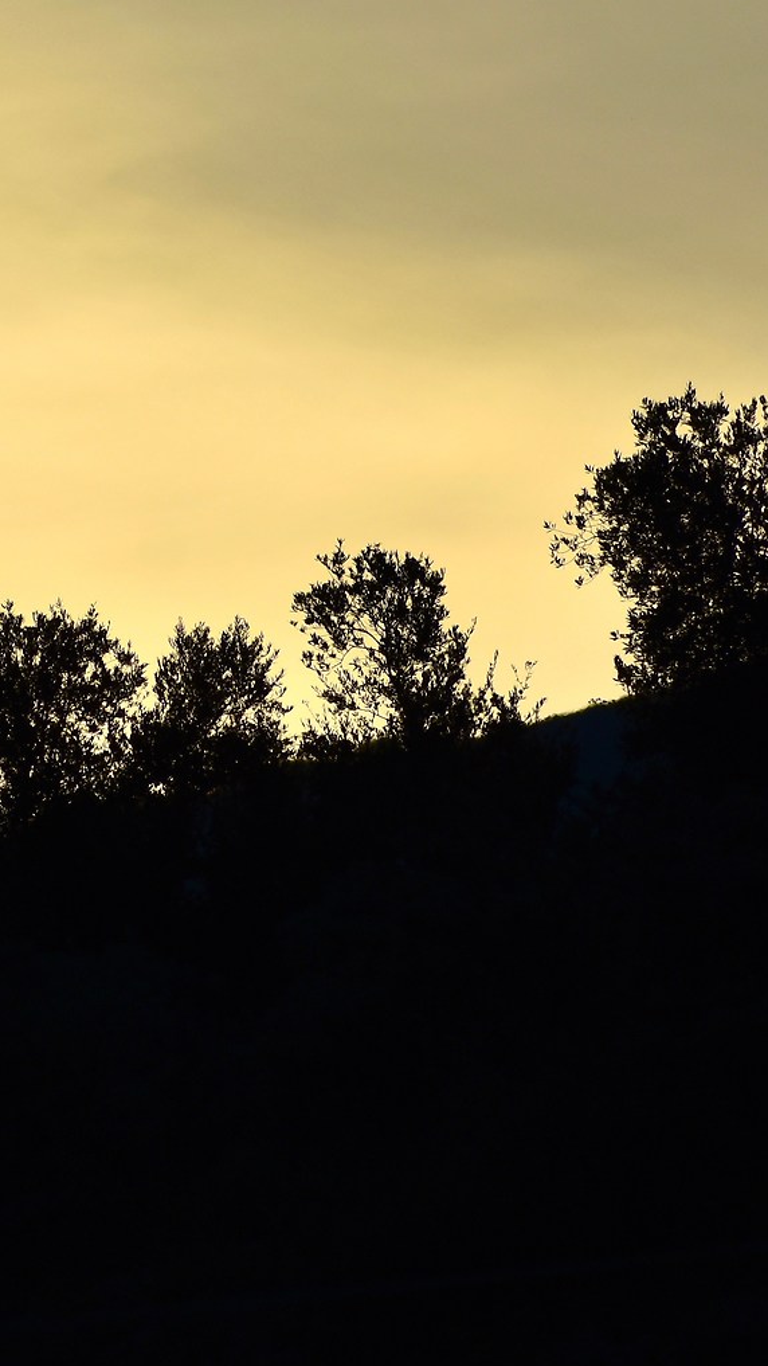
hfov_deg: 1.1
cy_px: 494
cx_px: -87
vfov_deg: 1.9
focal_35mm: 1112
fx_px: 40261
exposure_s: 1/3200
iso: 100
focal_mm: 300
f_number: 7.1
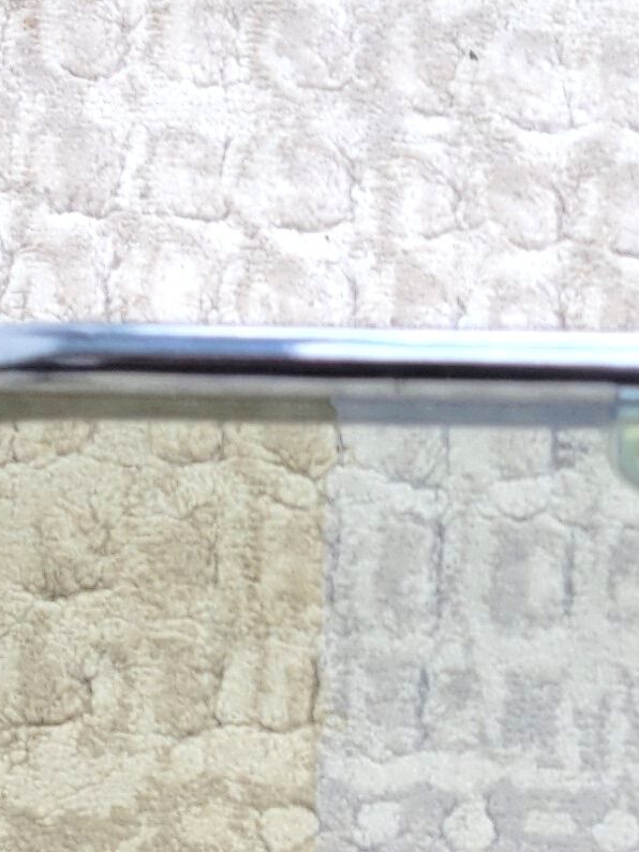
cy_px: 1453
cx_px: 669
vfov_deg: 13.6
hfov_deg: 11.1
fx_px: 3247
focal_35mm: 132
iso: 40
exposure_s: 1/968
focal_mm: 5.4
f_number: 1.8
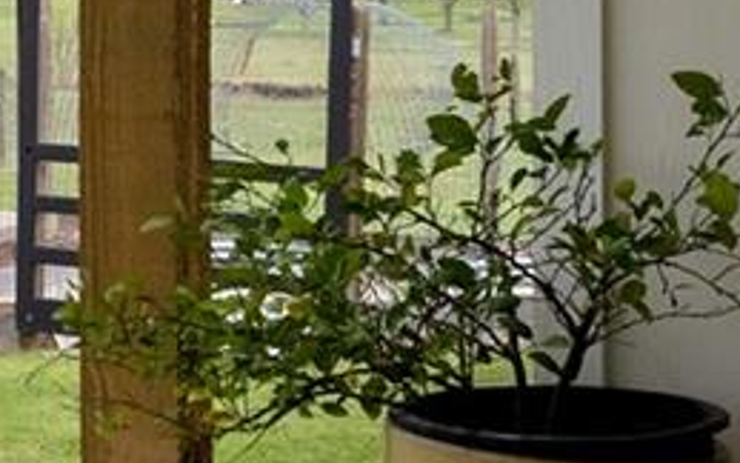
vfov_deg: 11.4
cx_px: -783
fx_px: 2279
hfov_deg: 14.8
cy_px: -79
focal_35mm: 113
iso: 800
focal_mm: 14
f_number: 8
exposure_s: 1/3200
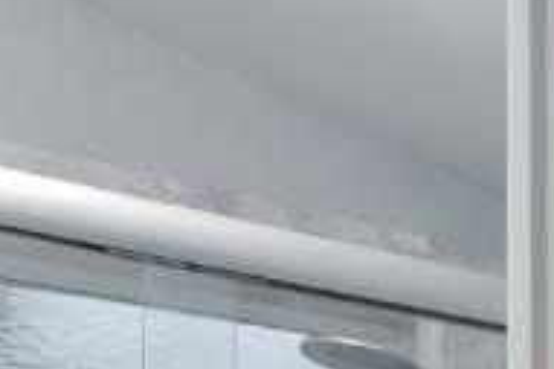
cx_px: 1381
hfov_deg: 12.7
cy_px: 828
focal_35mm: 119
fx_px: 1826
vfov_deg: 10.3
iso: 1250
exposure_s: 1/160
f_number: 4
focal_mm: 15.1
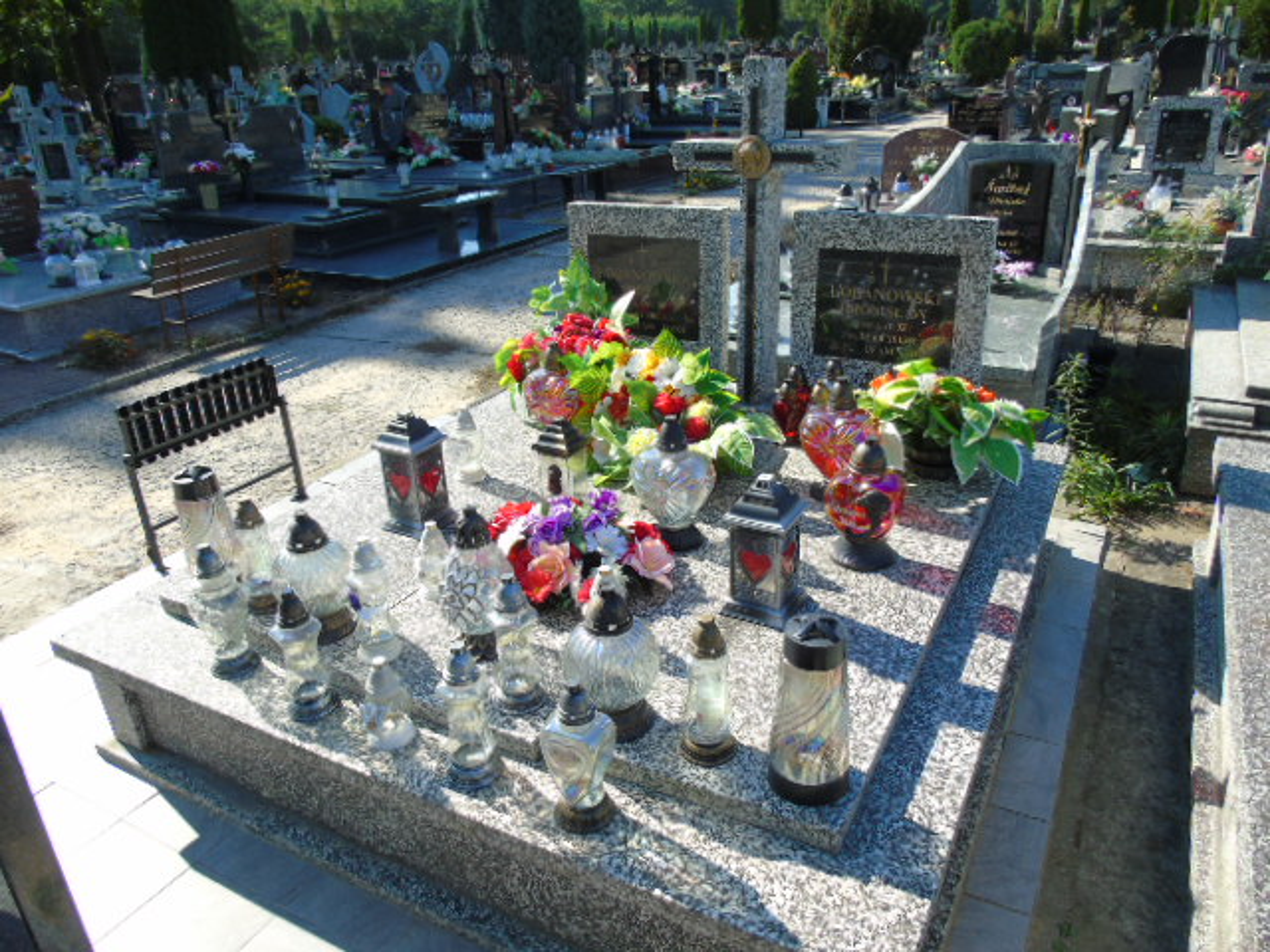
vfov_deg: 54.9
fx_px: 917
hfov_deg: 69.4
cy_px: 476
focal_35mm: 25
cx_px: 635
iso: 80
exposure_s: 1/400
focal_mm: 4.4
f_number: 3.4
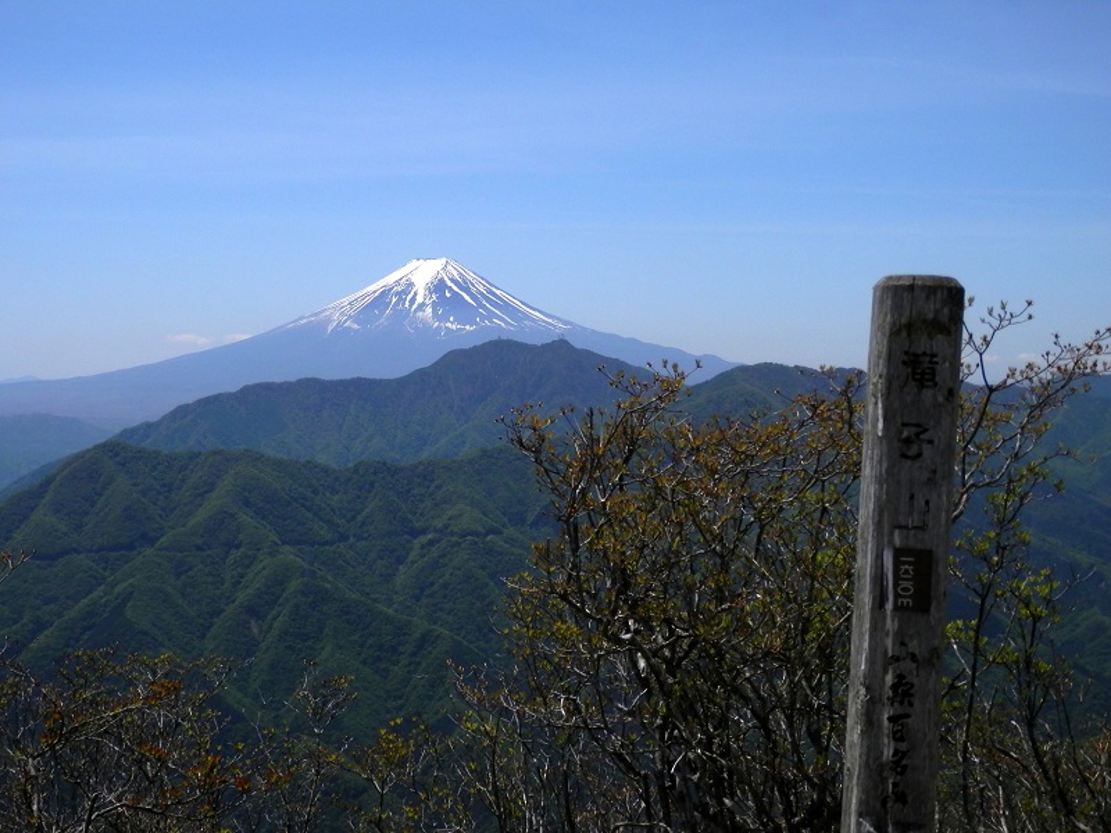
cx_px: 556
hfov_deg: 38.9
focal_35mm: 49
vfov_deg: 29.7
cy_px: 416
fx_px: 1573
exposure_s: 1/320
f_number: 11.2
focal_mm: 8.9
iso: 80
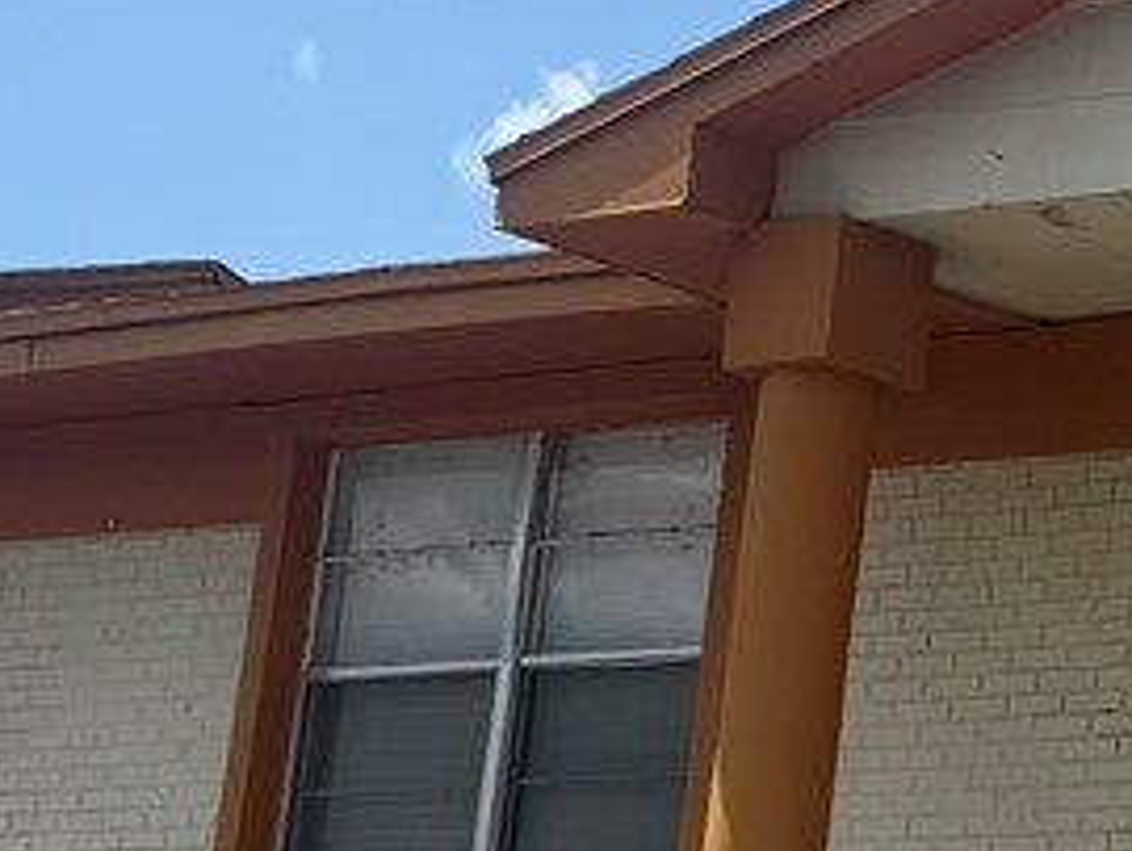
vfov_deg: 10.5
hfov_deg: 12.4
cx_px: 2176
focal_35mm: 142
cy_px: 553
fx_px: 4648
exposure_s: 1/6711
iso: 80
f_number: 1.78
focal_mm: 6.76
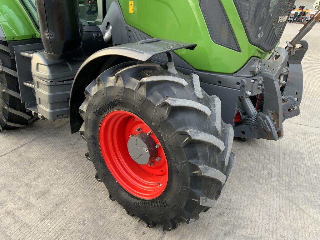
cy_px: 120
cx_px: 160
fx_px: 268
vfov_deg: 48.2
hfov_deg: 61.7
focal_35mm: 29
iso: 64
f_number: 1.8
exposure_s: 1/113
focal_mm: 3
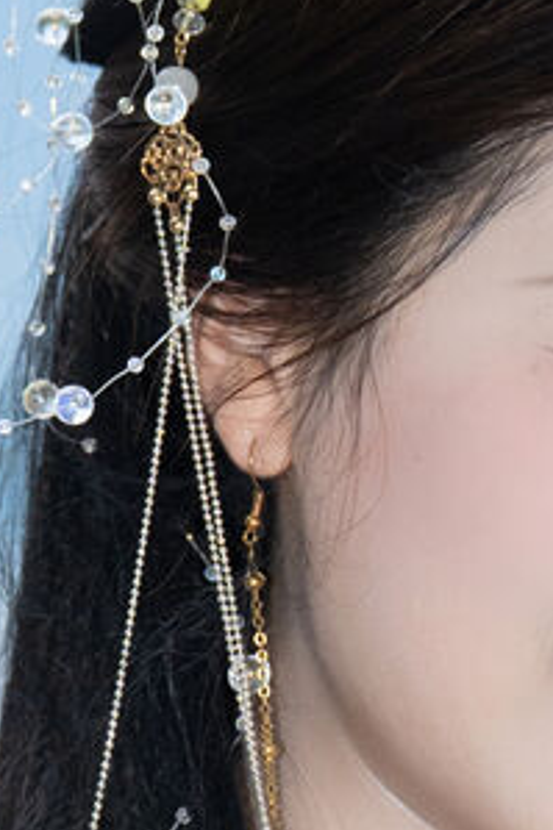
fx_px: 20552
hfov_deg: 1.5
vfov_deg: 2.3
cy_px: 1330
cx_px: 781
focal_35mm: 891
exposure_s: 1/250
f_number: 4.5
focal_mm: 148
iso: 1250
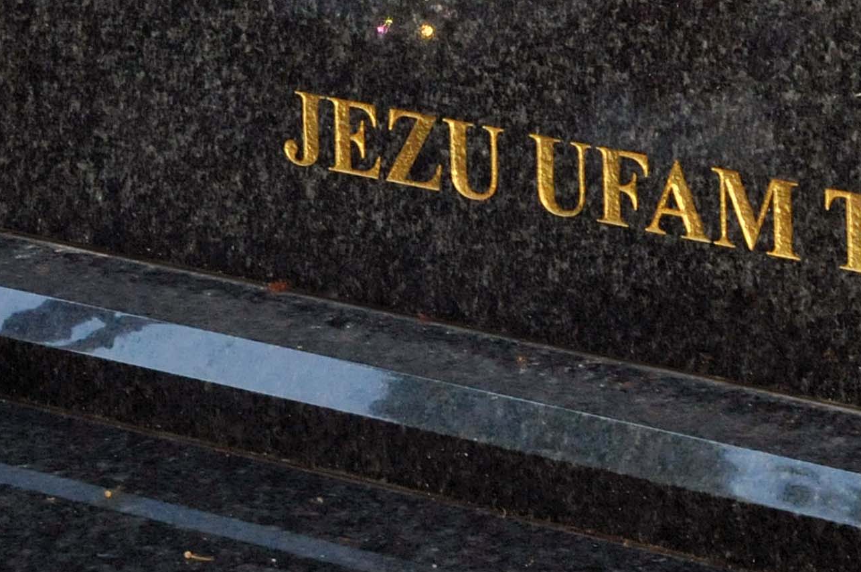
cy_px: -314
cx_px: 457
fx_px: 5972
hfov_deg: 8.2
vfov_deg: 5.4
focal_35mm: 250
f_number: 10
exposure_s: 1/125
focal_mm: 50
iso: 1000
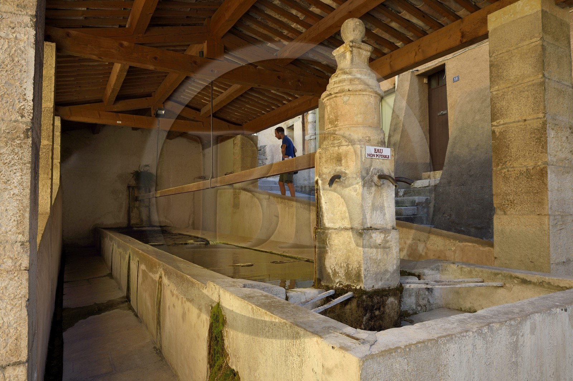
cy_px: 190
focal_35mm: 24
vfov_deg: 53.1
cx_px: 286
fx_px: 382
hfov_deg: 73.8
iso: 200
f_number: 10
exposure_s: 1/125
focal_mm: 24
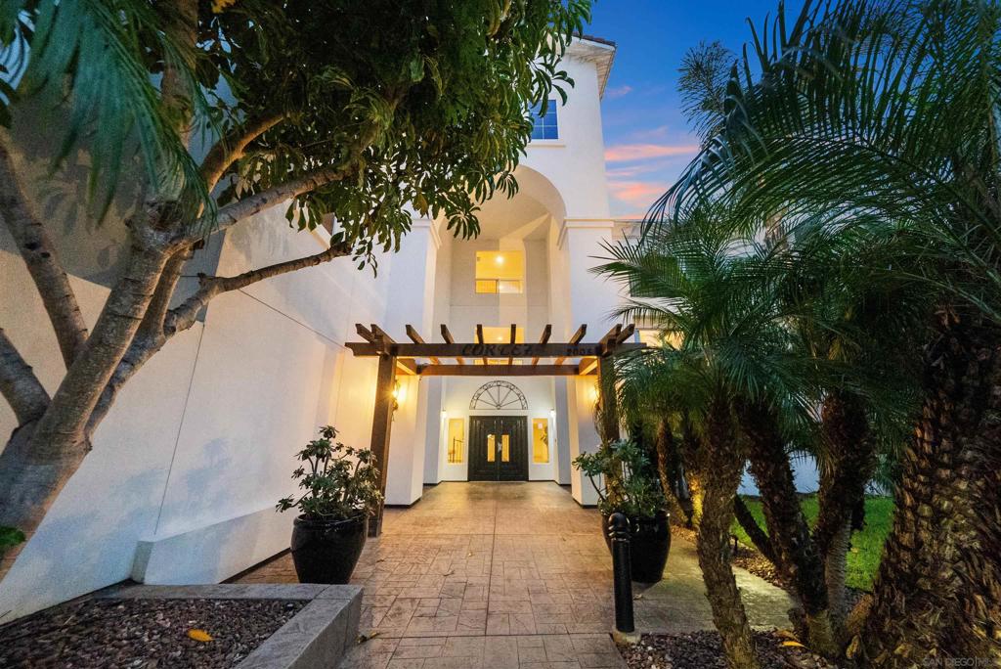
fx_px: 334
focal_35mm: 12
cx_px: 500
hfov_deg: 112.6
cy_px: 334
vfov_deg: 90.1
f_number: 6.3
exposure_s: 1/30
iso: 8000
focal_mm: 12
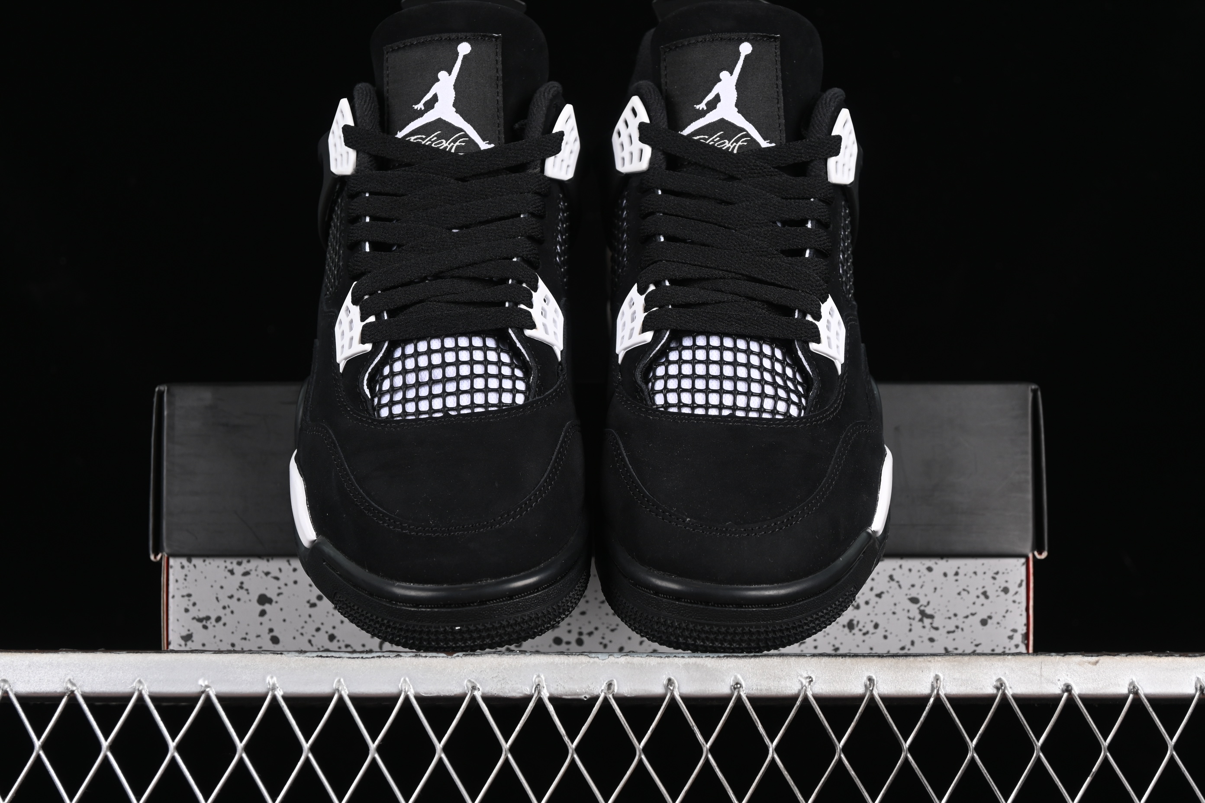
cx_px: 602
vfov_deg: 18.2
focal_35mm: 75
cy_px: 402
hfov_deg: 27.0
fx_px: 2510
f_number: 6.3
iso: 160
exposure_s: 1/60
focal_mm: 50
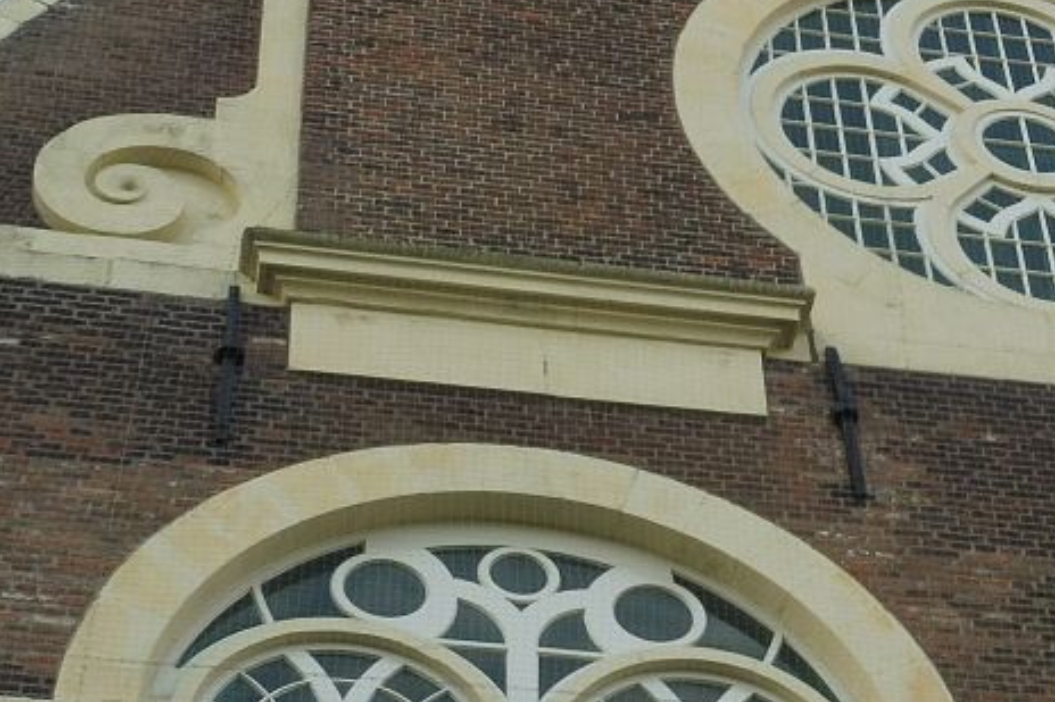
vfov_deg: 11.7
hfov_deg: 17.2
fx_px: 3427
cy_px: 366
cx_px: 975
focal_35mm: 117
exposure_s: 1/200
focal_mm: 9
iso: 100
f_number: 5
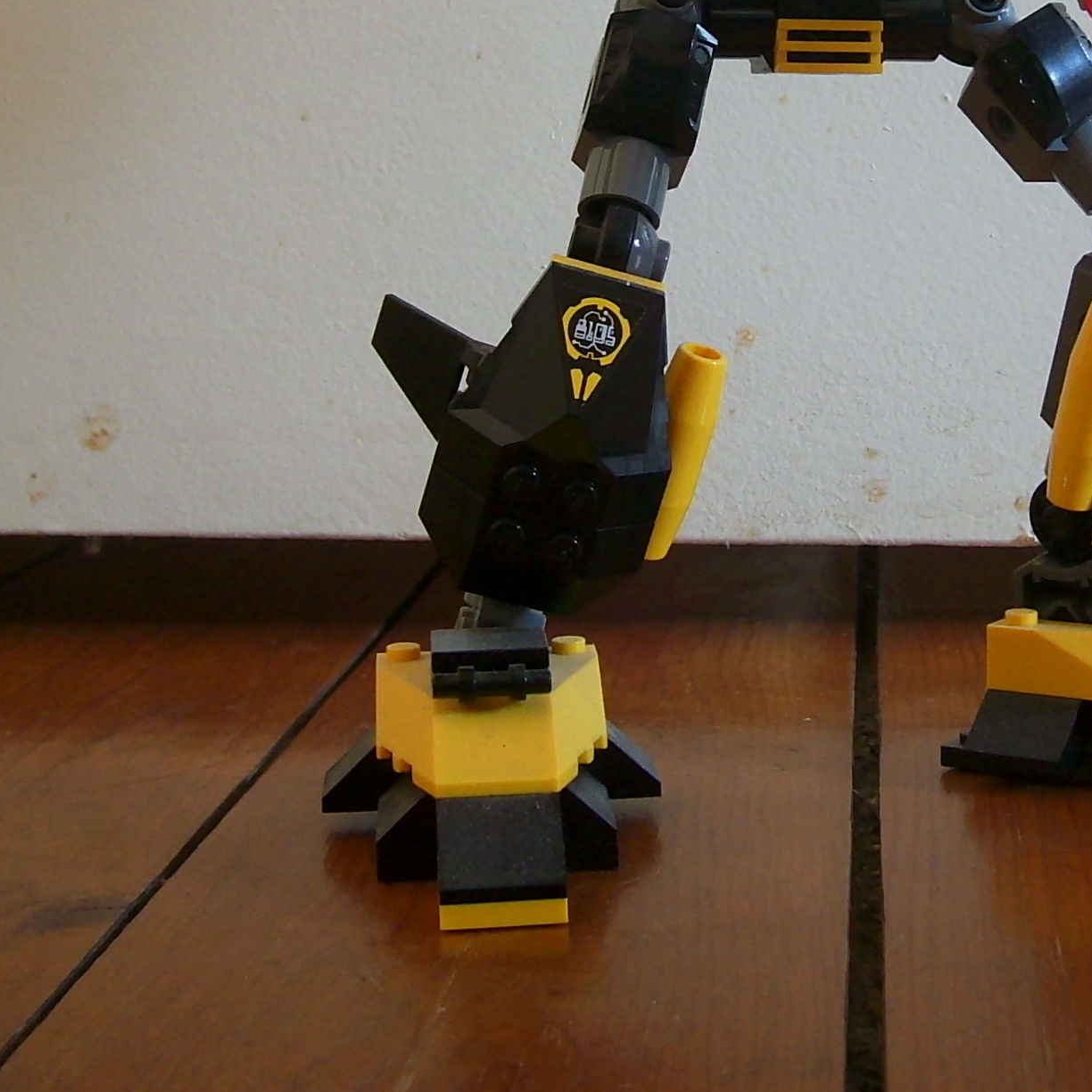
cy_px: 70
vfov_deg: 23.5
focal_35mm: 71
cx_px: 820
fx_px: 2534
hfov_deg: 24.1
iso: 50
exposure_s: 1/3
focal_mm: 5.99
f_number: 2.8
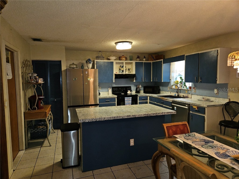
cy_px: 90
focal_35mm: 23
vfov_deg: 58.9
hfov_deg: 73.9
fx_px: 159
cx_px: 120
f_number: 1.8
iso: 160
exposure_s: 1/20
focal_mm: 5.4
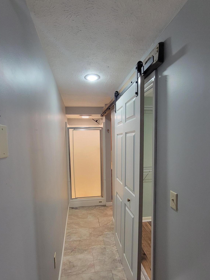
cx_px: 100
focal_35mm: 17
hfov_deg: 74.7
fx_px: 137
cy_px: 153
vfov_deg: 90.8
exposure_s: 1/60
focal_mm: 2.2
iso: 320
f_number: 2.2
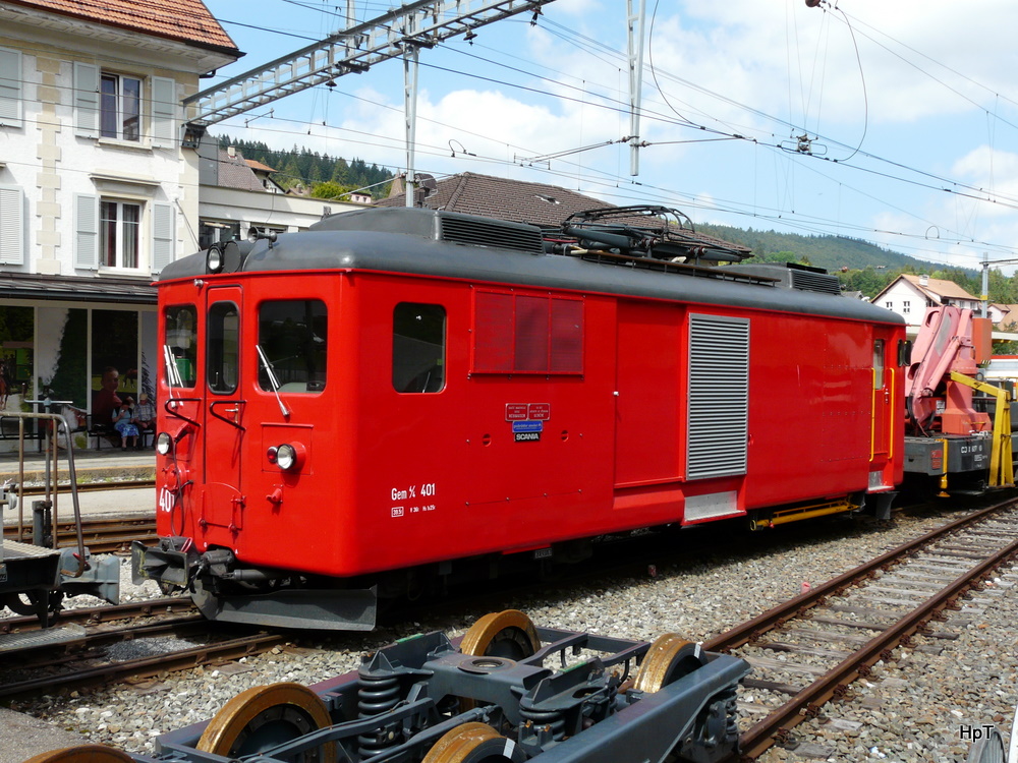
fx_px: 1118
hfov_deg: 49.0
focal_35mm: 38
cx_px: 509
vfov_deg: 37.7
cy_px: 382
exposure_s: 1/250
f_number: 5.6
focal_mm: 6.3
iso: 100
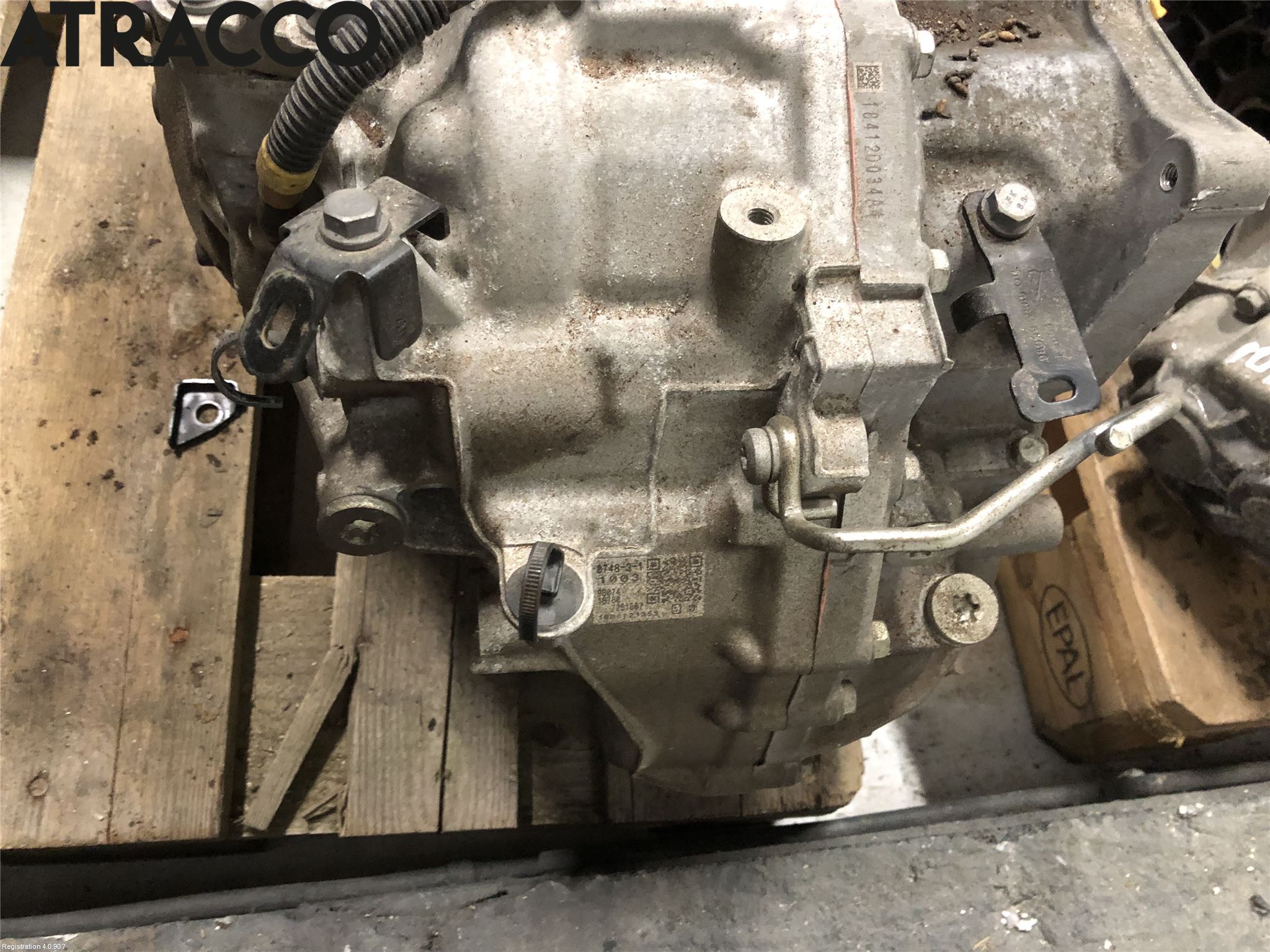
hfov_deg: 63.4
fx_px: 1027
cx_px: 635
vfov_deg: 49.7
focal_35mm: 28
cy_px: 476
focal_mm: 3.99
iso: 100
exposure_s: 1/7
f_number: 1.8
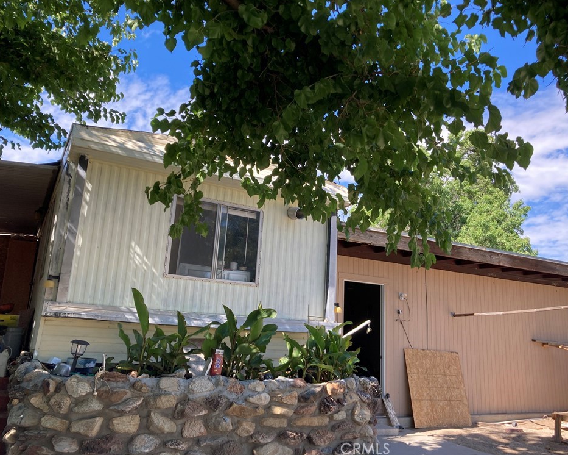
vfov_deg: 48.5
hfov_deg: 58.7
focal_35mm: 30
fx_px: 504
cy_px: 223
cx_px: 311
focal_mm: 3.99
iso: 20
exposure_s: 1/437
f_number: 1.8
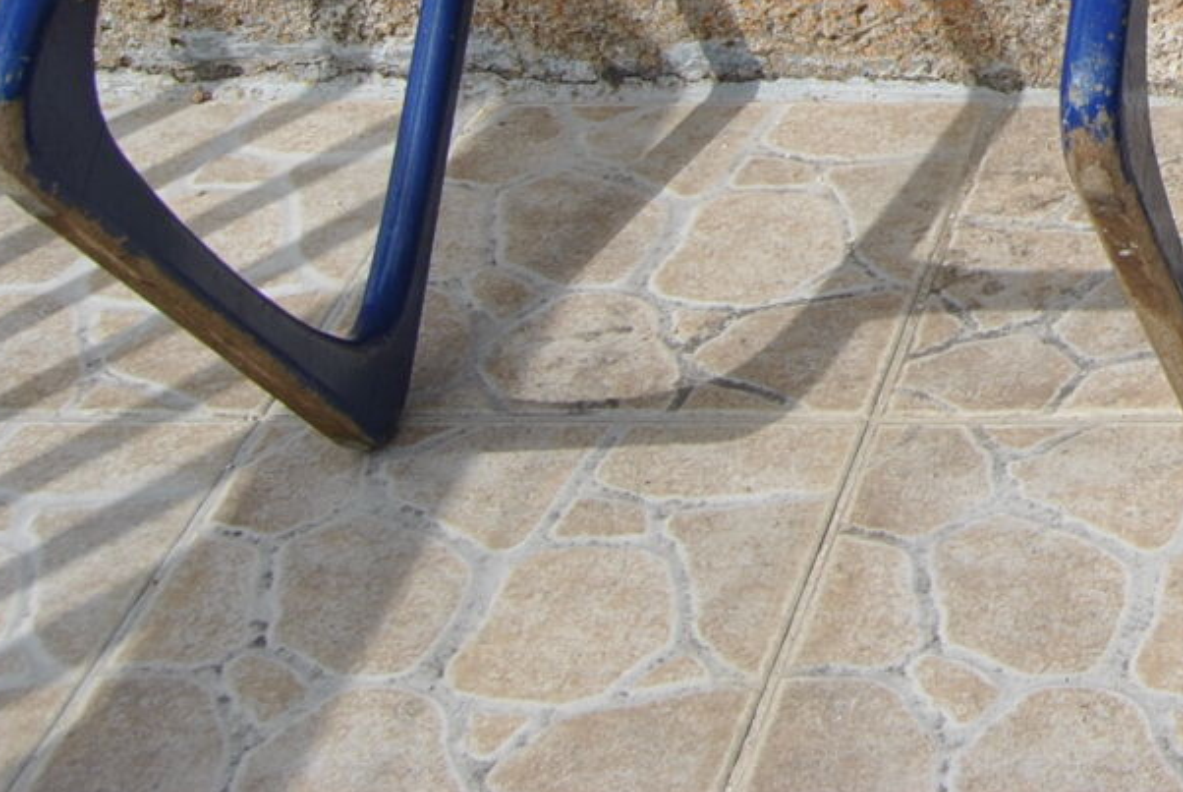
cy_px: -460
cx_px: 1845
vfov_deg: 13.9
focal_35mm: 92
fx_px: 3014
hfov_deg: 19.1
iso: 100
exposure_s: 1/250
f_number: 8
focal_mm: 19
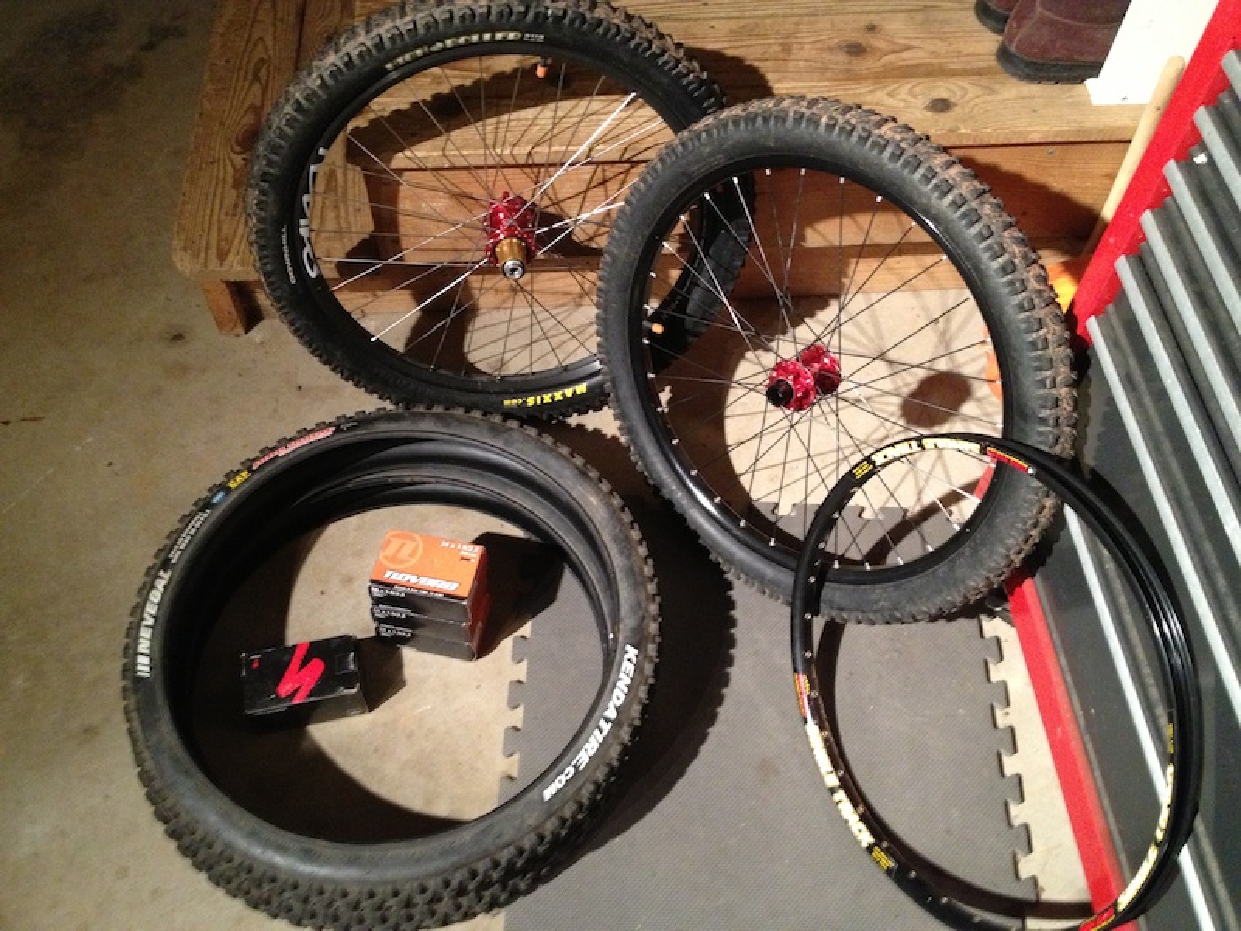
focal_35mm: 35
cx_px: 620
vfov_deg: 40.7
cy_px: 466
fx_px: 1255
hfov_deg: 52.6
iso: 400
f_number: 2.4
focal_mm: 4.28
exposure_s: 1/17
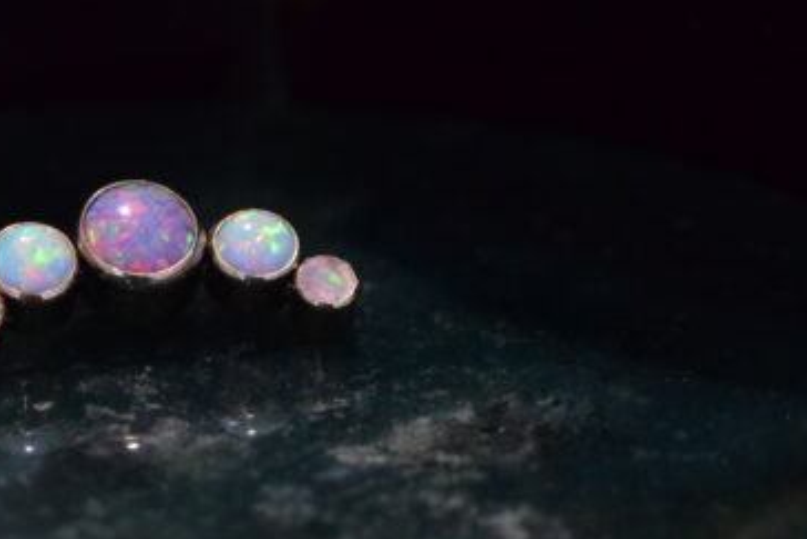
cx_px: 186
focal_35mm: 285
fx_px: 6391
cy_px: 419
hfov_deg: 7.2
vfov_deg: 4.8
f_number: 13
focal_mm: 90
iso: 4000
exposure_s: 1/40
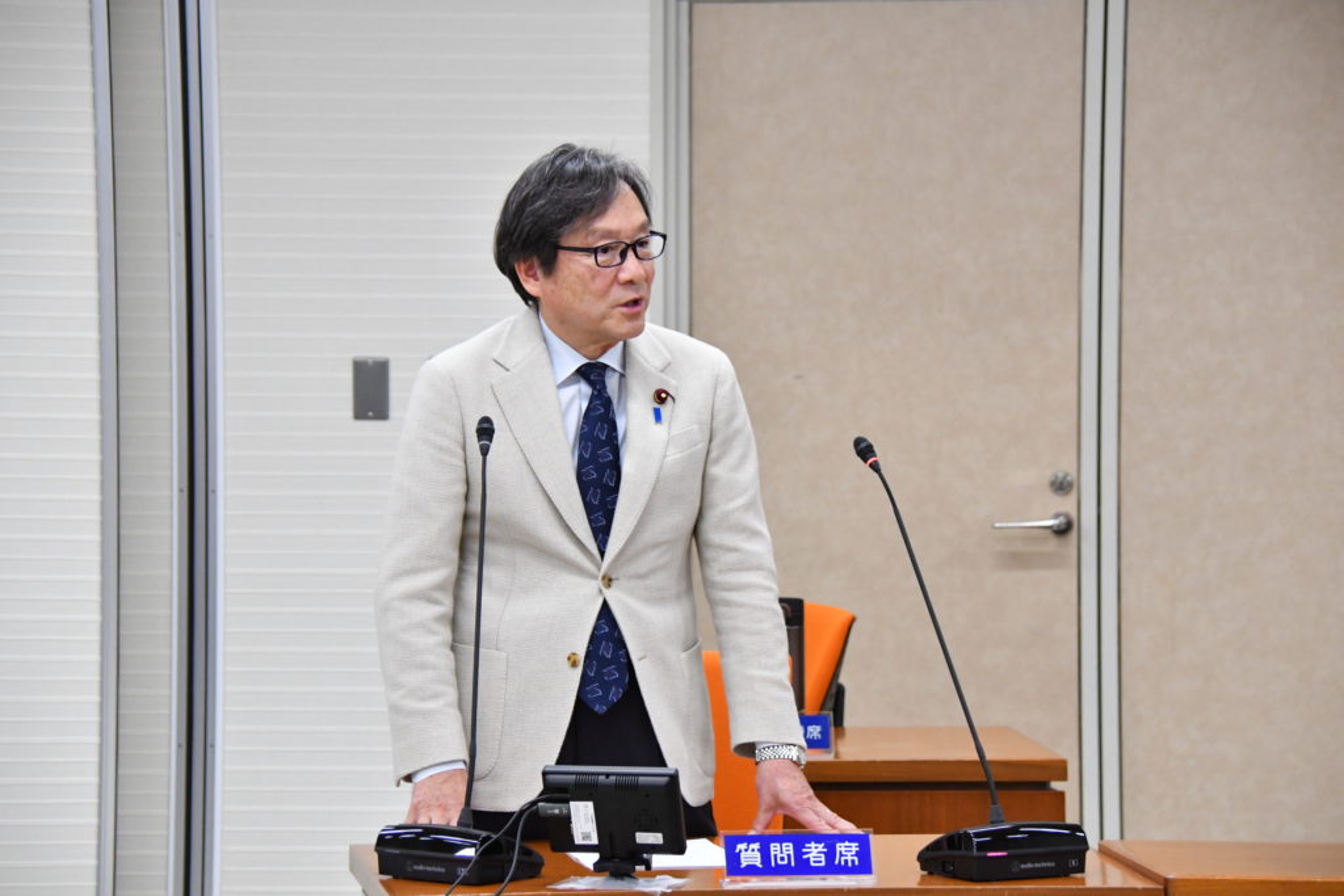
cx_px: 672
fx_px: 5880
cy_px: 448
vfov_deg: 8.7
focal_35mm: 158
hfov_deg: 13.0
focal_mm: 105
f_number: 5.6
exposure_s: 1/250
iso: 4000
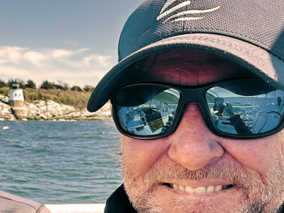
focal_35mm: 42
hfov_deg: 43.9
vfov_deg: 34.2
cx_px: 87
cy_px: 133
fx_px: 345
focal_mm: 2.69
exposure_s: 1/266
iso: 25
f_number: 1.9
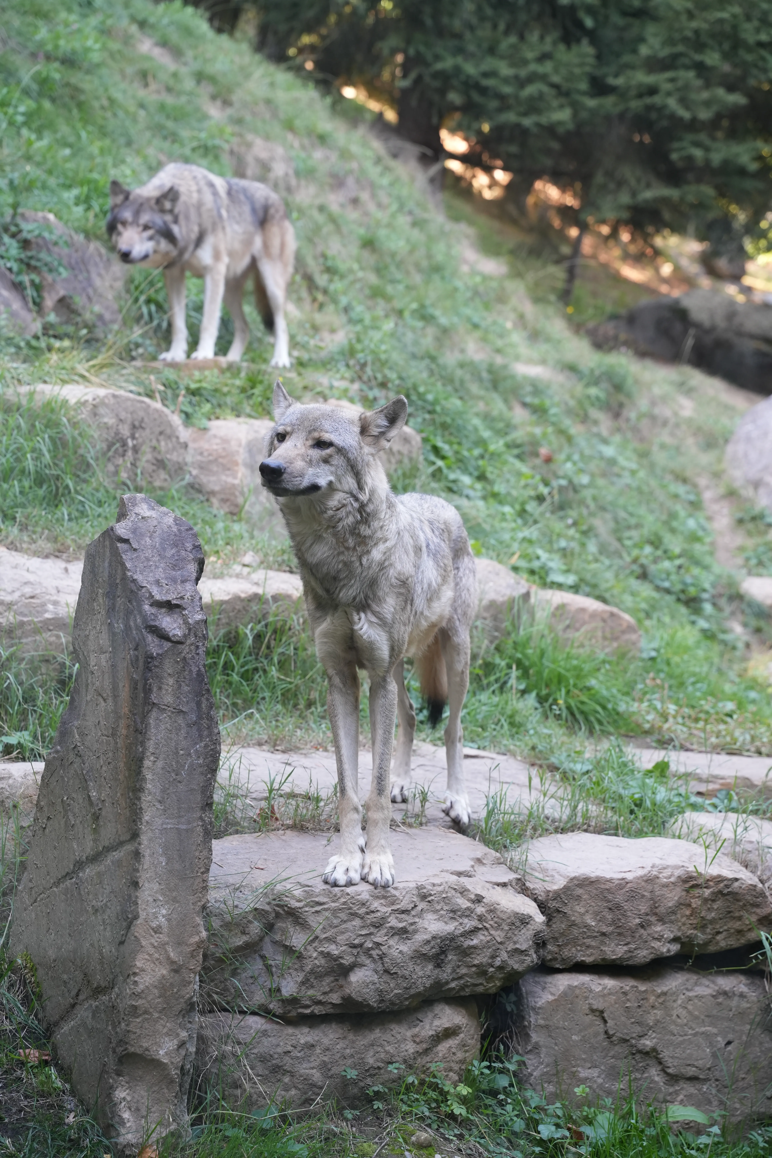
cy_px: 579
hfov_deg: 19.5
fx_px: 2251
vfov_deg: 28.8
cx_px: 386
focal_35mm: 70
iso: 1250
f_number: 4
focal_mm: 70
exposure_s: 1/160
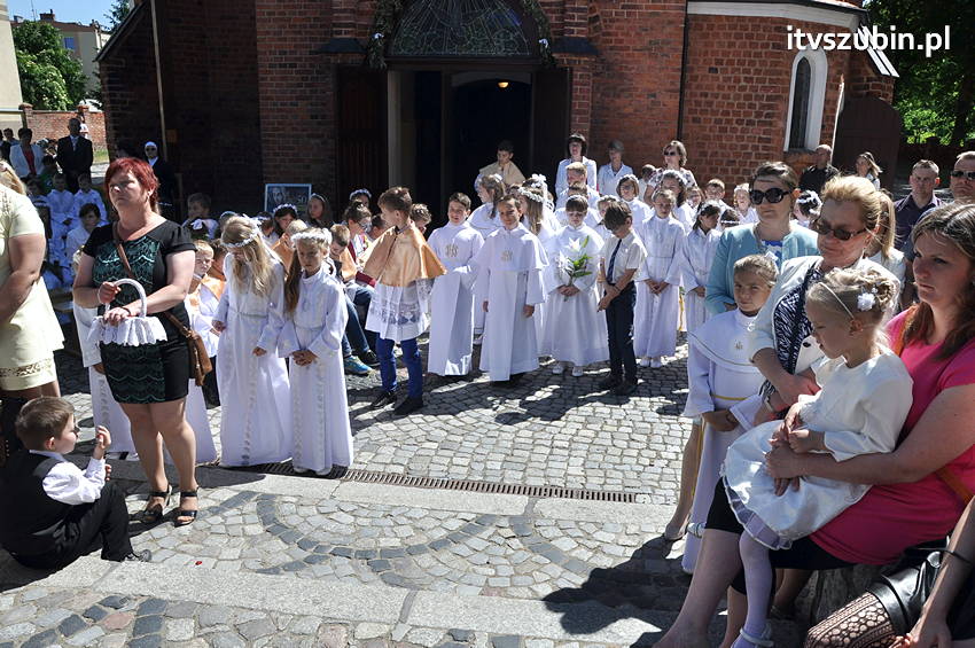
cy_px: 324
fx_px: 731
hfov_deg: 67.4
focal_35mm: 27
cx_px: 488
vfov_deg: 47.8
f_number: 11
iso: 400
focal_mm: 18
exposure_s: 1/500
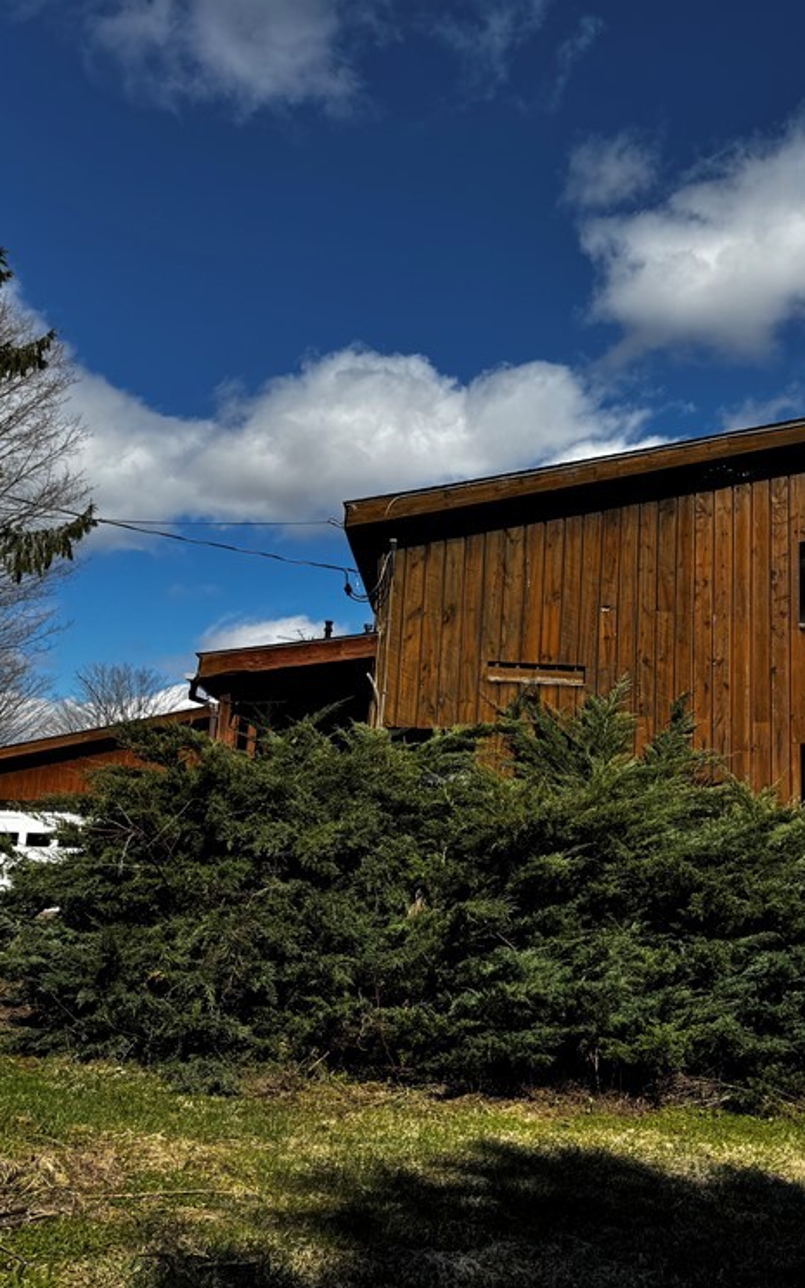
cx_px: 576
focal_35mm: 35
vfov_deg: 55.3
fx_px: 1229
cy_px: 634
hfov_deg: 35.7
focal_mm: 6.76
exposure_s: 1/6410
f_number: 1.78
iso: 80
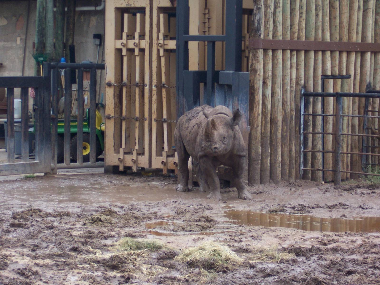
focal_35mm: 132
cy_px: 142
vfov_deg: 11.2
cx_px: 190
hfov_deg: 14.9
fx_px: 1449
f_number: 4.8
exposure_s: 1/125
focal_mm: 22
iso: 140
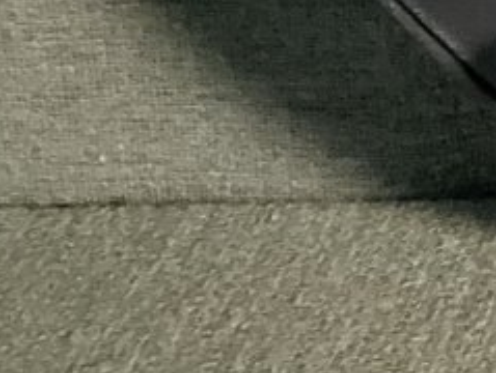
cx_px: 1145
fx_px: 2813
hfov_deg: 9.2
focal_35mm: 196
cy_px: -782
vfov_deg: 6.8
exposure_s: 1/33
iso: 320
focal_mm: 3.3
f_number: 2.4
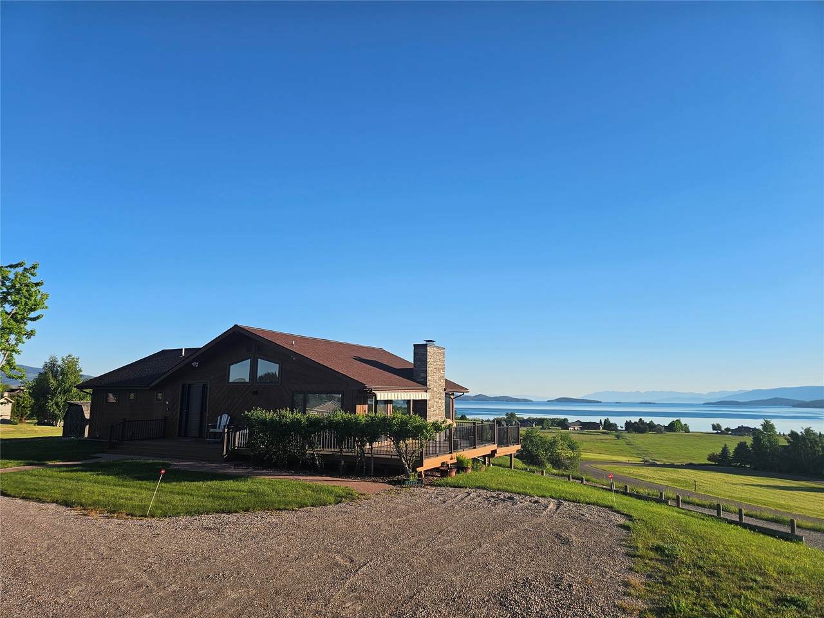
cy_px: 309
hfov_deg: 73.9
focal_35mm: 23
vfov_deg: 58.9
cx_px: 412
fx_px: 547
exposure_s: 1/732
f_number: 1.7
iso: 10
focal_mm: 6.3
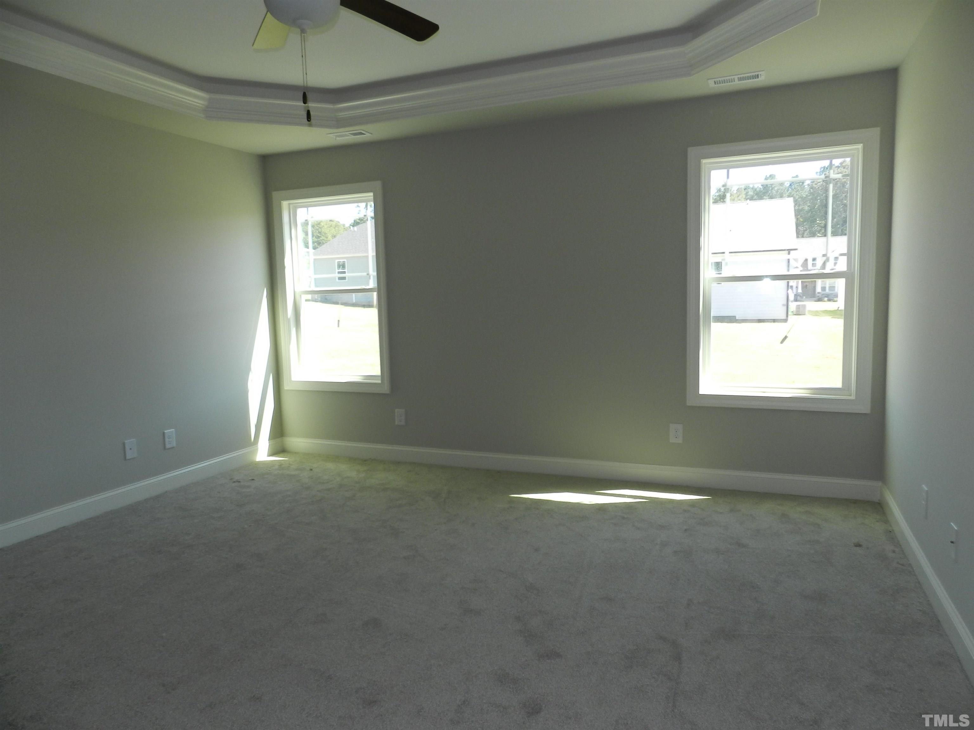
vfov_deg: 58.9
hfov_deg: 73.9
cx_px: 487
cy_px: 365
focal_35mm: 23
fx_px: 647
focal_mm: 4
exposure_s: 1/125
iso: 160
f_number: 3.4
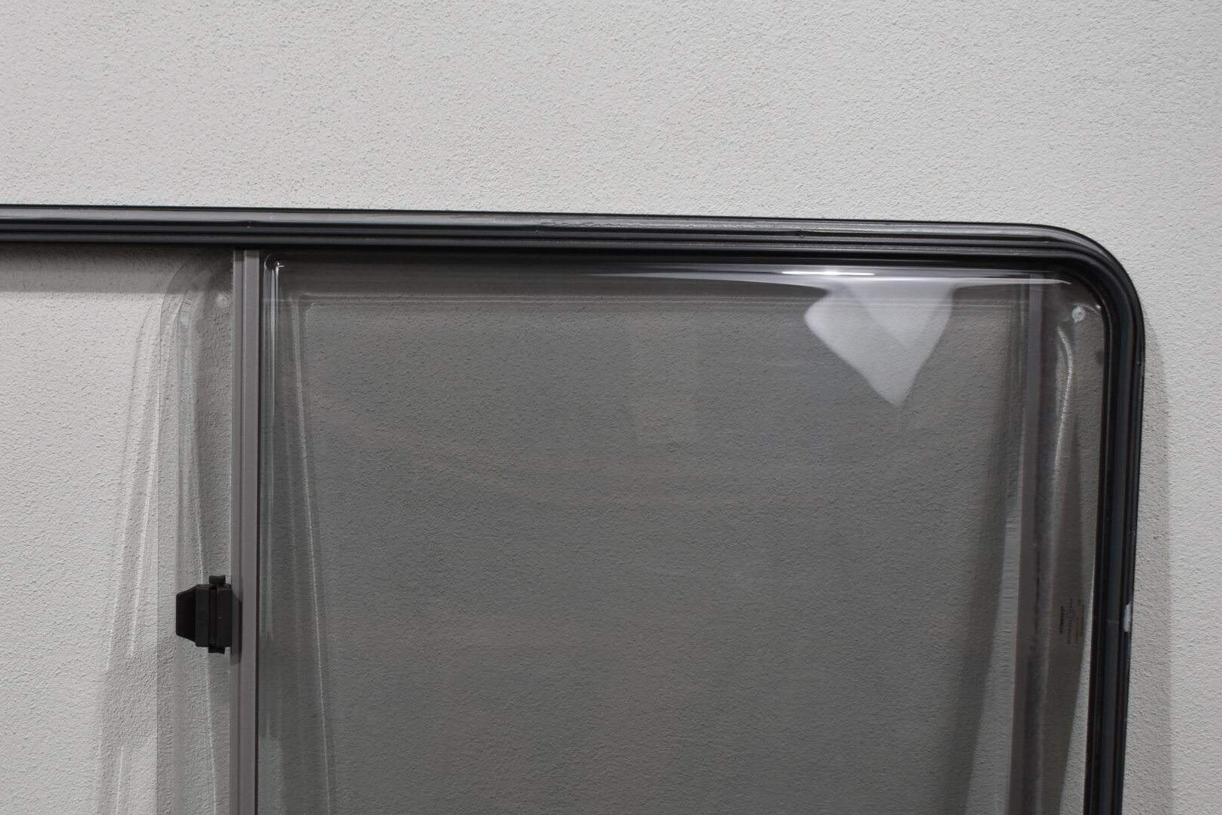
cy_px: 549
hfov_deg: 35.3
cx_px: 265
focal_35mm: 55
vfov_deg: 24.6
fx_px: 1860
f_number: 5.6
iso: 400
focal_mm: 23
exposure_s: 1/125
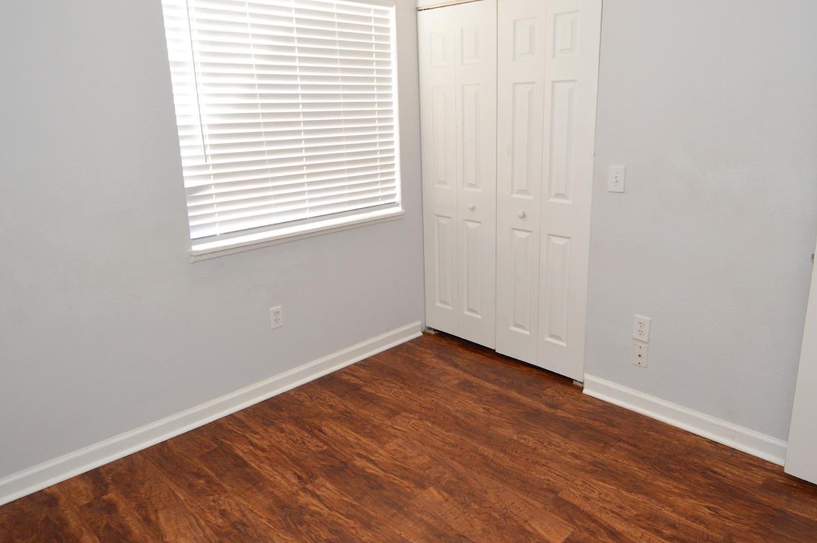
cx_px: 431
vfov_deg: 53.0
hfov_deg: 73.7
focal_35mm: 24
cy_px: 252
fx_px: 544
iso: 720
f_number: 4
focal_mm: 12
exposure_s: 1/60
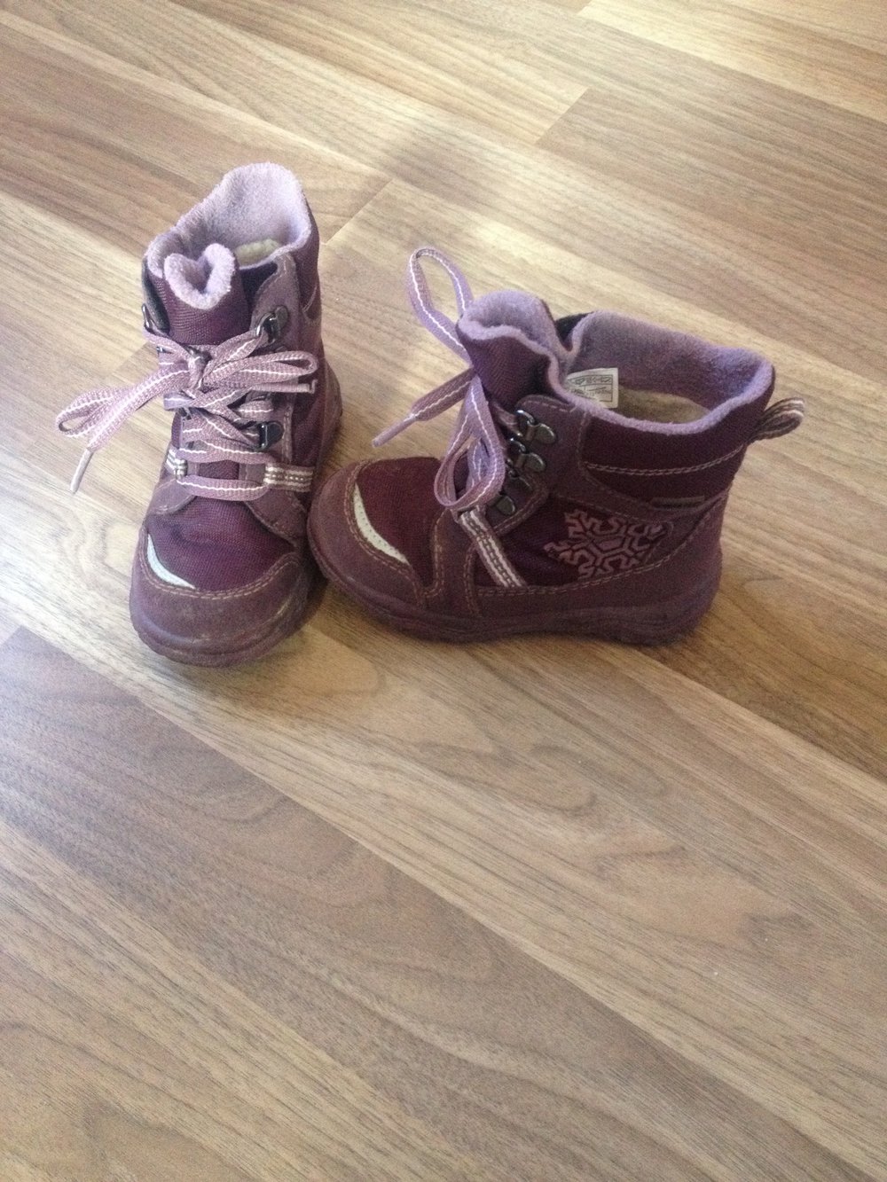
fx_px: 1196
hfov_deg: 40.7
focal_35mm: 35
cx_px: 444
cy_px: 591
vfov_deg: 52.6
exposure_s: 1/17
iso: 320
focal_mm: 4.28
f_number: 2.4
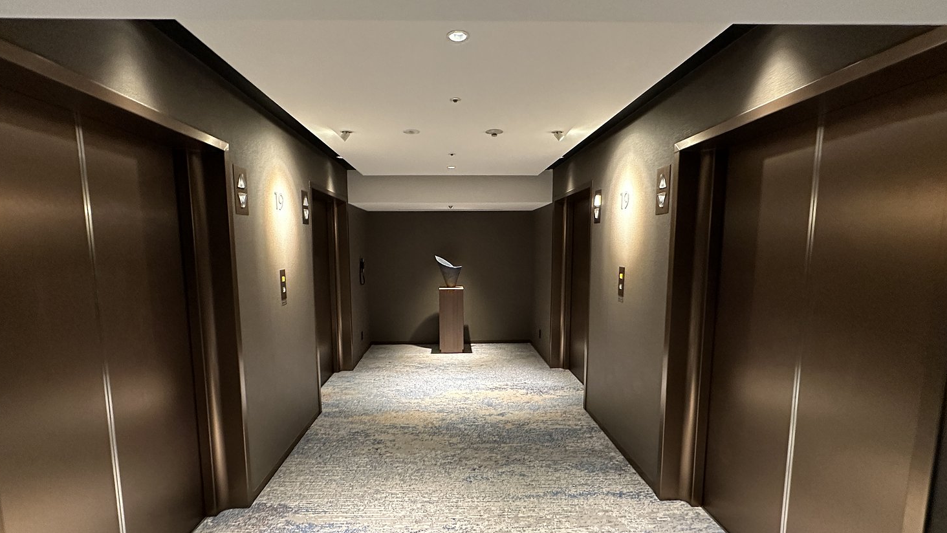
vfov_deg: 67.0
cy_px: 290
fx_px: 402
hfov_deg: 99.3
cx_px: 457
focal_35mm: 16
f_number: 2.2
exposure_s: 1/60
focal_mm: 2.22
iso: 800
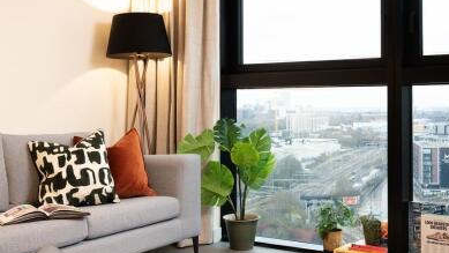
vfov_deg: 23.7
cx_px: 238
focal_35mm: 51
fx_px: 602
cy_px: 98
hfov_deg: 40.9
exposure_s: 1/5
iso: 400
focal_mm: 39.4
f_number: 8
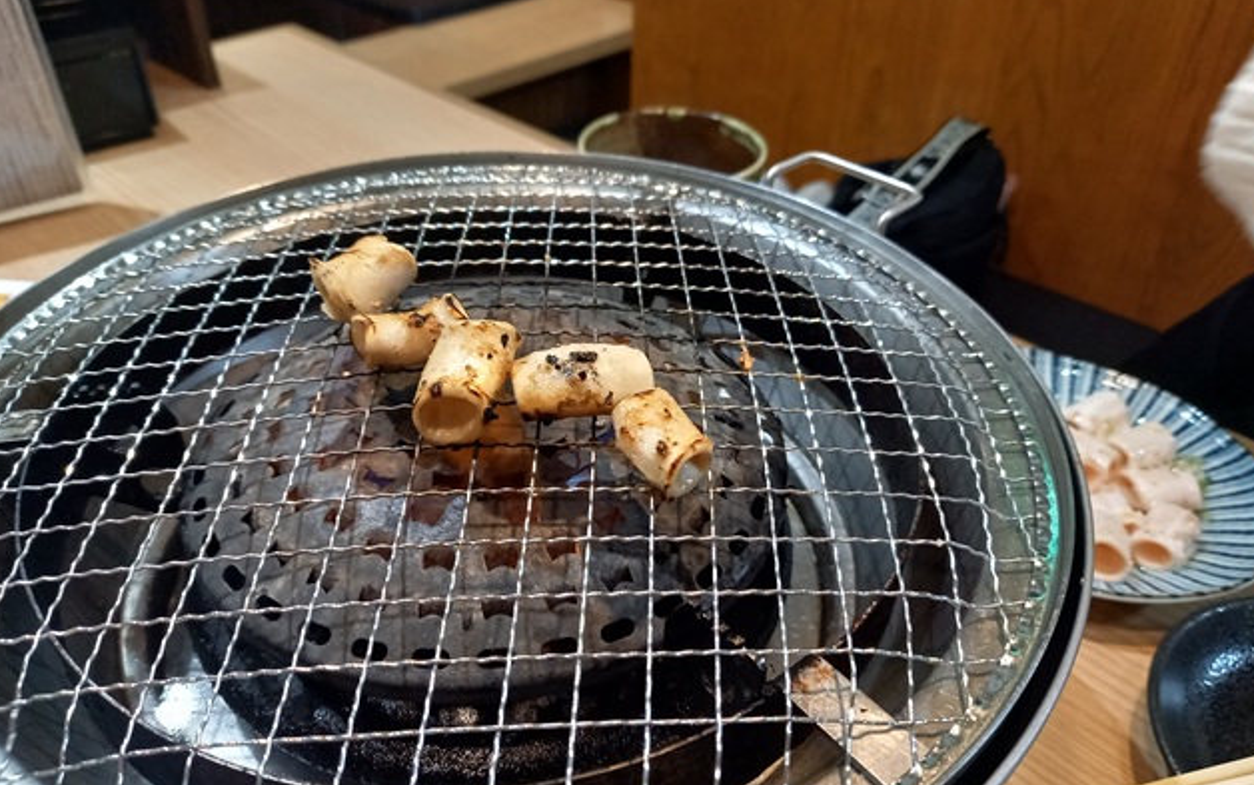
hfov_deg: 68.4
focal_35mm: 27
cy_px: 421
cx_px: 629
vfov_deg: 46.0
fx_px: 923
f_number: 1.8
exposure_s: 1/40
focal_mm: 4.65
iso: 400
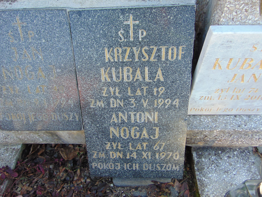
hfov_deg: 69.4
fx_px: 189
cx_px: 131
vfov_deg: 54.9
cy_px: 98
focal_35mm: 25
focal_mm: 4.5
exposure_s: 1/100
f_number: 3
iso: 80
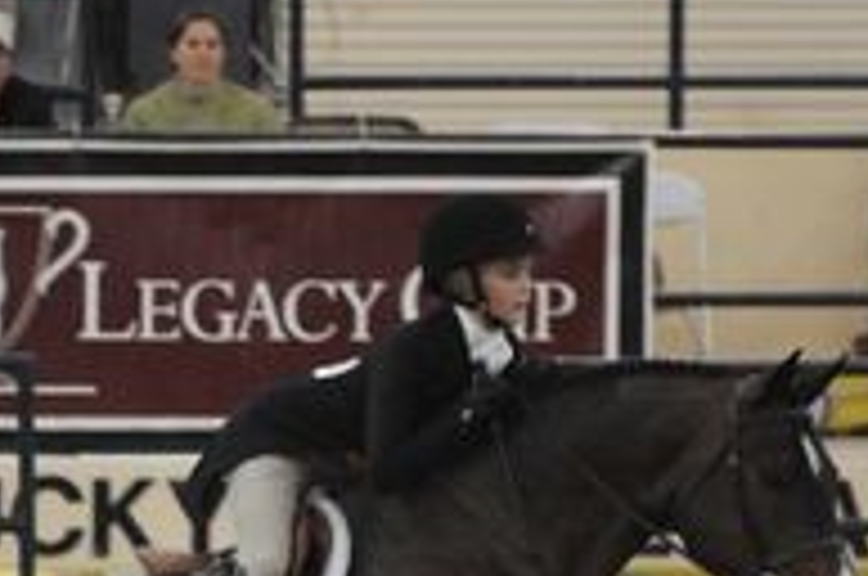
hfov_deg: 3.1
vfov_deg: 2.1
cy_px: 684
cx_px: 274
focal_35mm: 664
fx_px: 15983
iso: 6400
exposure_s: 1/400
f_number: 2.8
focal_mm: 200
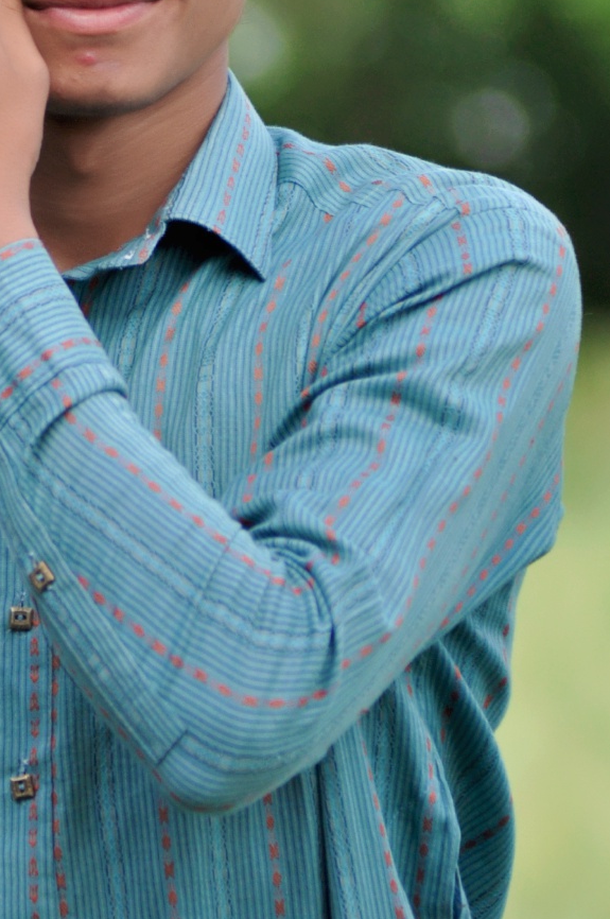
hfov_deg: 3.0
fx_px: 11494
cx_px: 134
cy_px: 351
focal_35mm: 451
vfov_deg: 4.6
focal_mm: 150
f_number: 4.2
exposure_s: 1/1000
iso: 400
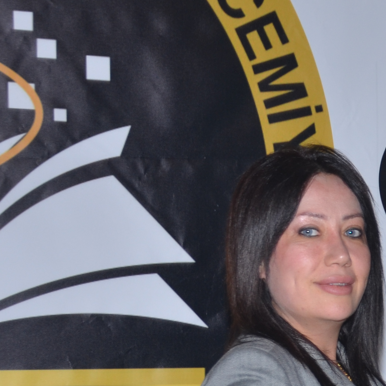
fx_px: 5362
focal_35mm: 425
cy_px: 444
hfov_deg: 4.1
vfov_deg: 4.1
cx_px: 587
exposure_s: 1/60
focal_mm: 80
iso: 250
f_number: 5.3
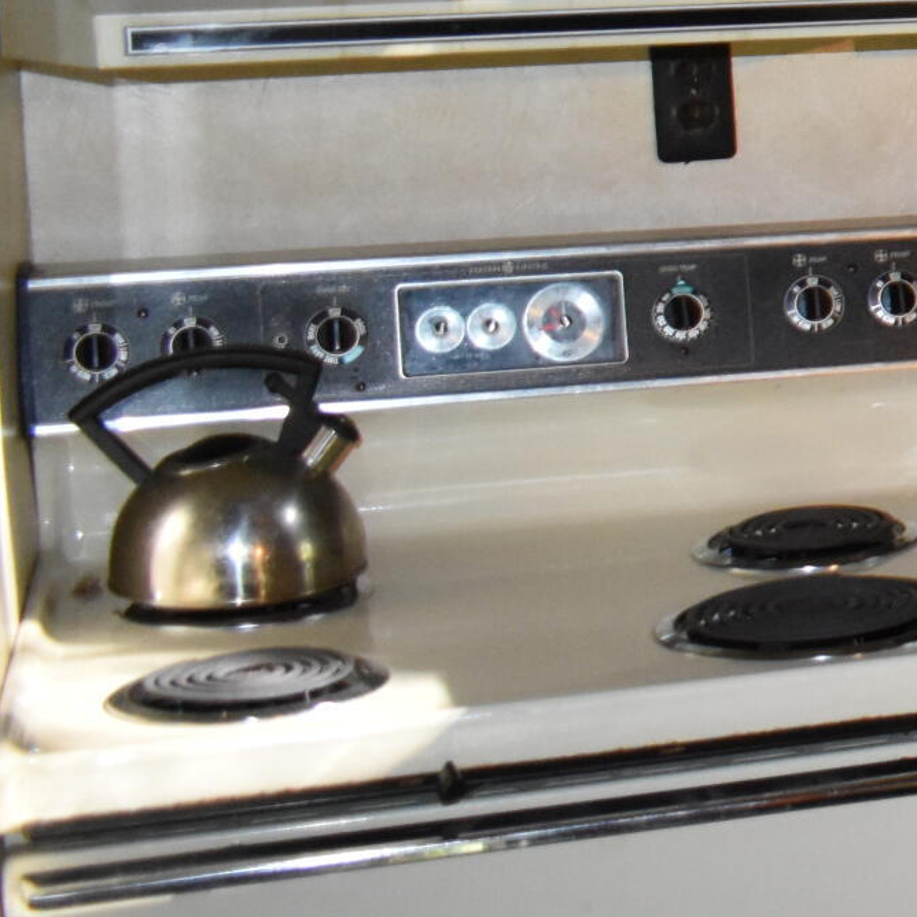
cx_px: 1990
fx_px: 3087
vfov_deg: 16.8
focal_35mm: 103
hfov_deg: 13.6
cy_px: 195
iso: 2000
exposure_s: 1/60
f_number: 3.5
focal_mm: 18
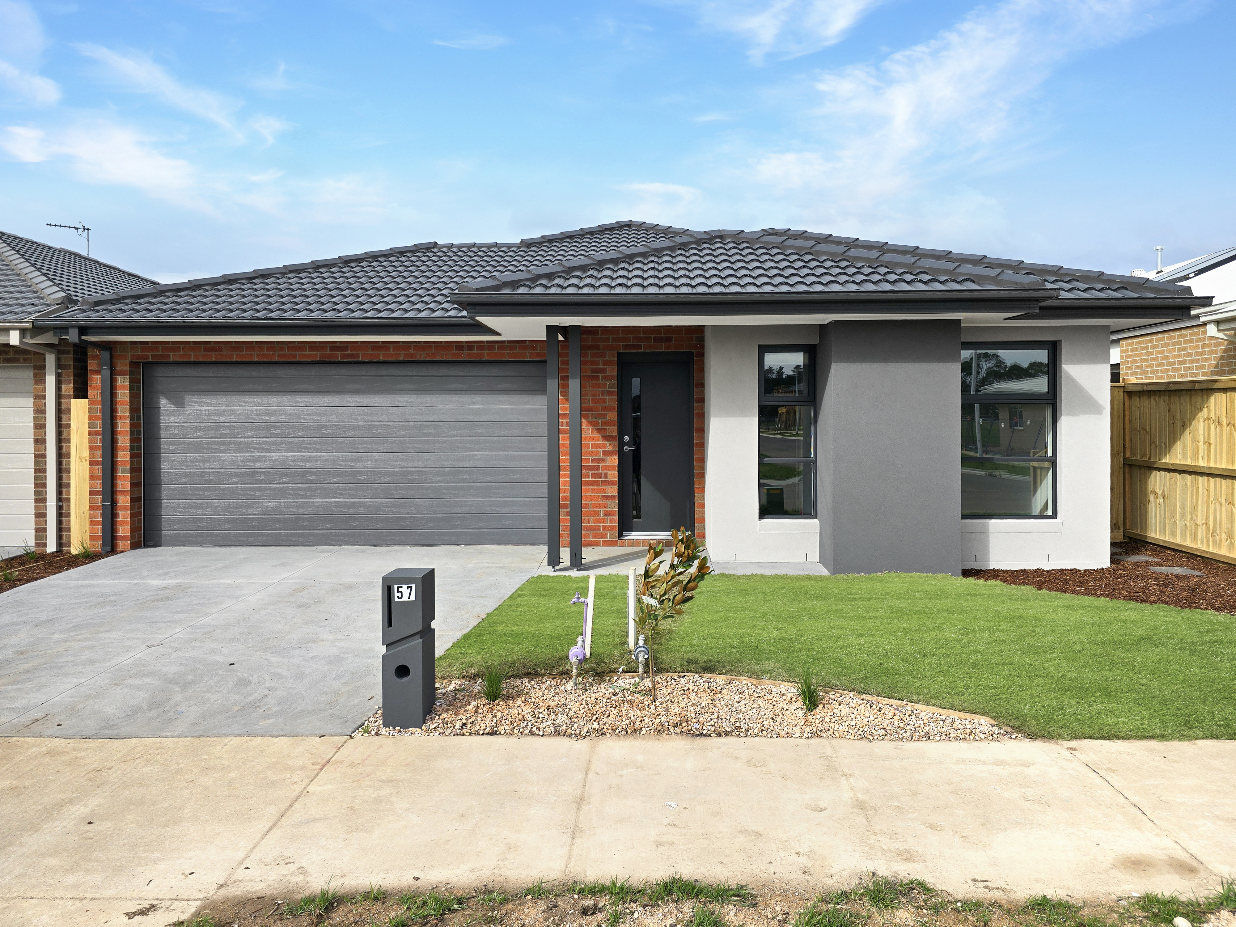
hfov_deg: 73.9
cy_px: 464
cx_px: 618
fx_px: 821
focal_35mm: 23
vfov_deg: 58.9
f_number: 1.7
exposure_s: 1/758
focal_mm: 6.3
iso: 12
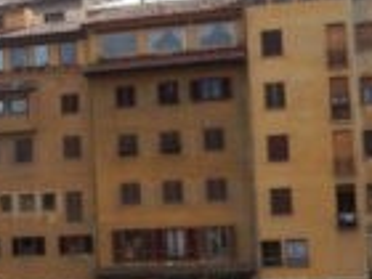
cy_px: 205
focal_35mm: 137
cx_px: -550
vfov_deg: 10.8
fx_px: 1472
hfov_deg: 11.6
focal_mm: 4.5
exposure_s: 1/1000
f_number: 3.7
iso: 125
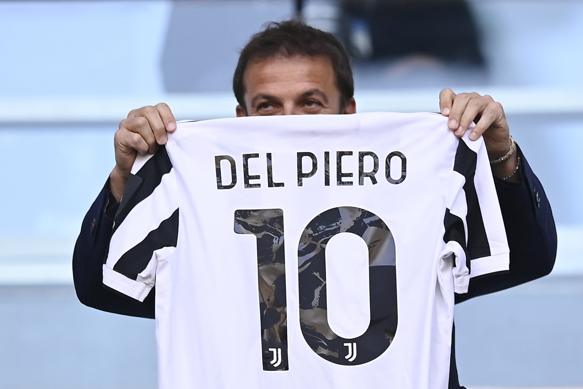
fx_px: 6477
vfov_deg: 3.4
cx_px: 292
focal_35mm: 400
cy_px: 194
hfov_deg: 5.2
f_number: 4.5
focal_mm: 400
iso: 1600
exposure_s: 1/1600
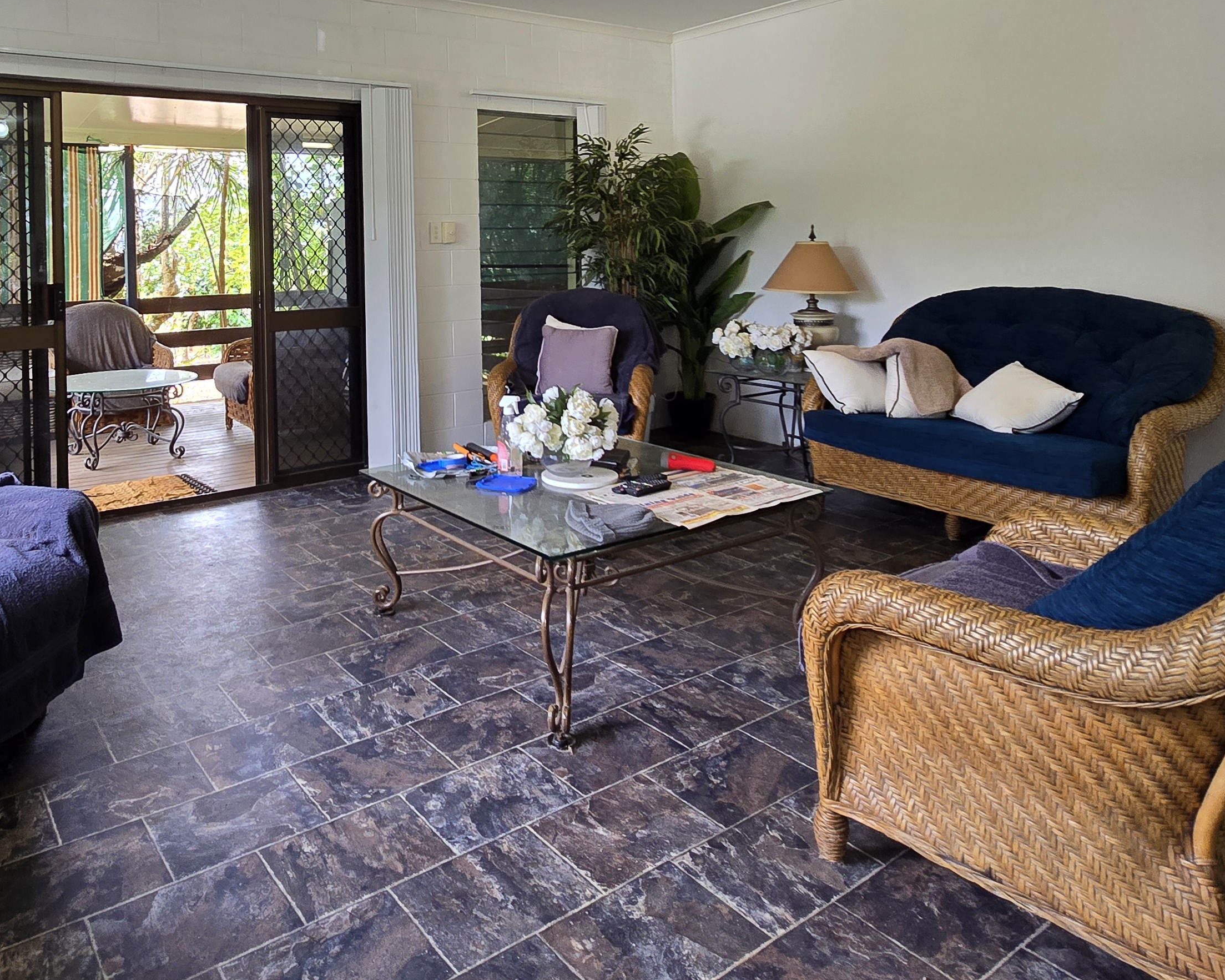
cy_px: 265
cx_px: 461
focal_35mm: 23
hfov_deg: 71.4
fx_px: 834
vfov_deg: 58.2
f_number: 2.2
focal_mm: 2.2
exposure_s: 1/50
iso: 100
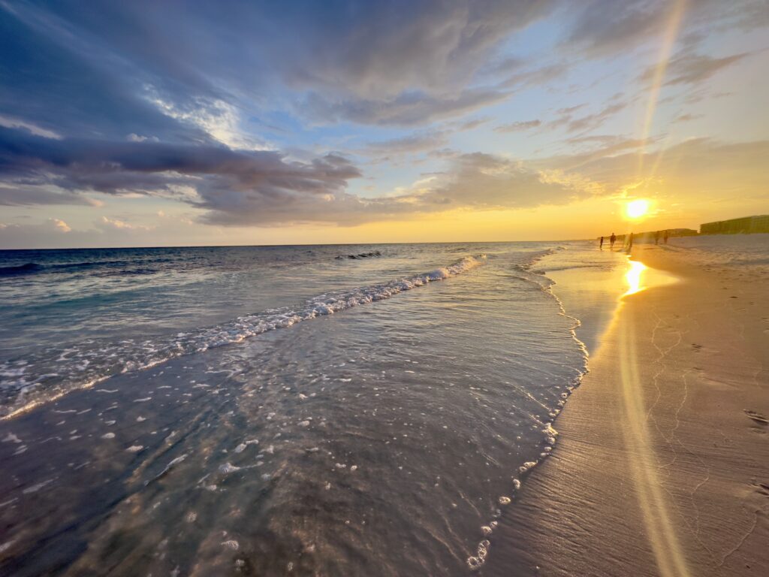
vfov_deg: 85.7
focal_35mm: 14
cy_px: 288
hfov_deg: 102.1
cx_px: 384
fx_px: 311
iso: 40
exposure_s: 1/502
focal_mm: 2.22
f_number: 2.2
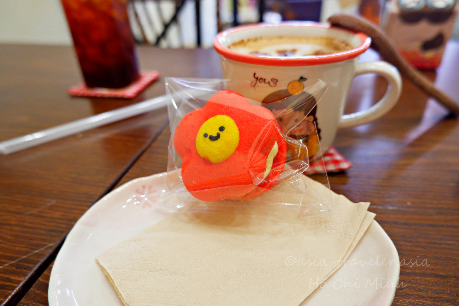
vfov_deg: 55.1
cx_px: 230
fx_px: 293
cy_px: 153
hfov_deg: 76.1
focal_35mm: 23
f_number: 3.5
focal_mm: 15
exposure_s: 1/34
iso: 1000
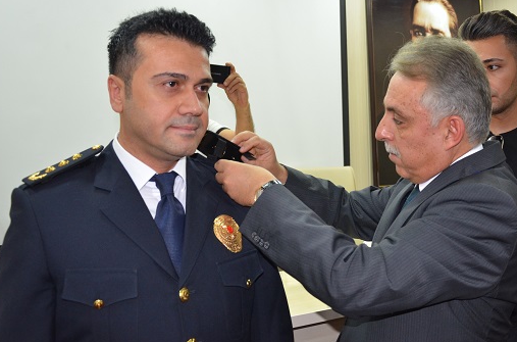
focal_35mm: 42
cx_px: 327
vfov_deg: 31.8
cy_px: 133
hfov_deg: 46.4
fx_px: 597
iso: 800
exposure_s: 1/60
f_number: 3.8
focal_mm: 21
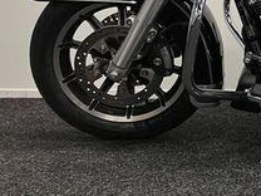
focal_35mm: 80
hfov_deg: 21.6
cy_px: -31
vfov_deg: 17.7
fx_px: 603
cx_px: 355
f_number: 1.6
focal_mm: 5.1
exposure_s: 1/50
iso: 80
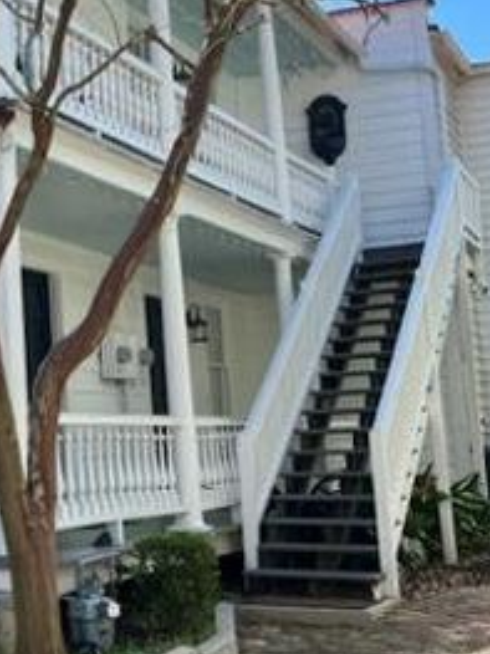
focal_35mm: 66
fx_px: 1247
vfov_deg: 29.2
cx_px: -112
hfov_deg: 20.6
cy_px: 228
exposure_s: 1/1431
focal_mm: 5.7
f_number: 1.5
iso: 50
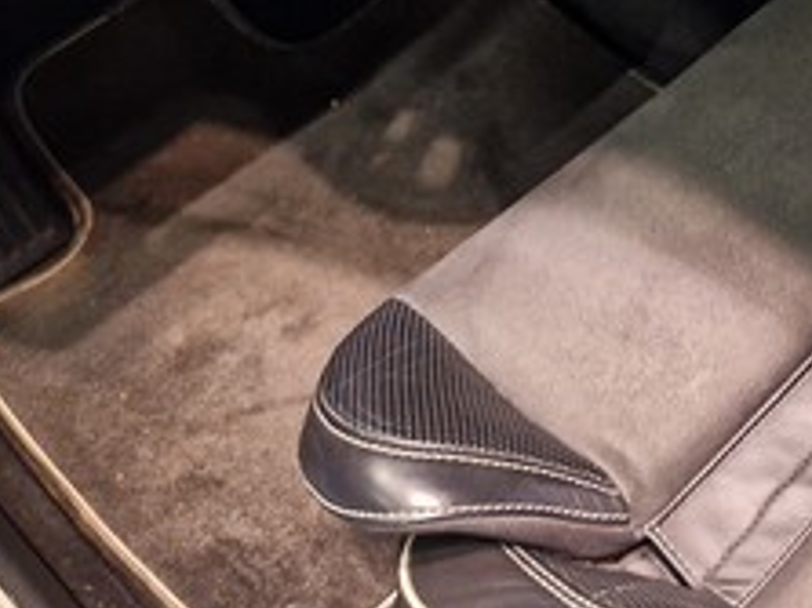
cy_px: -233
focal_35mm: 66
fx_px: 1547
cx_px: 939
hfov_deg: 26.6
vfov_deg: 20.0
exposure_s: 1/100
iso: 320
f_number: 1.8
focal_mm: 5.4
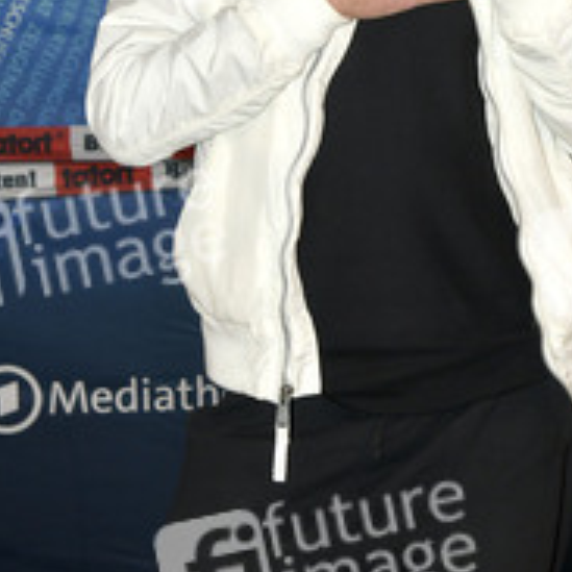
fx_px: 1907
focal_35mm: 102
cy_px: 88
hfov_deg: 17.0
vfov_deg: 16.9
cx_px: 406
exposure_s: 1/200
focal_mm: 55
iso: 640
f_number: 5.6
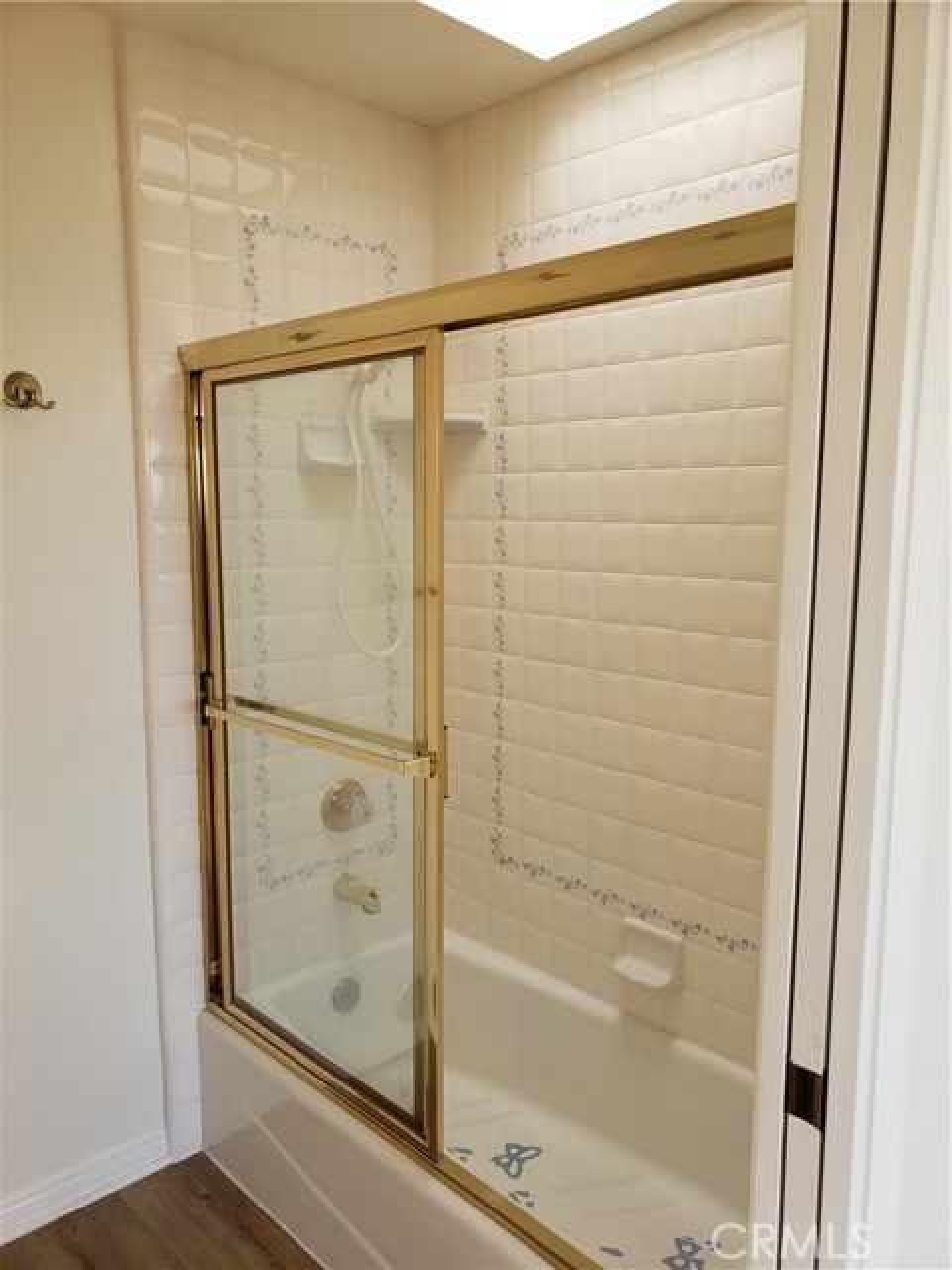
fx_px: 953
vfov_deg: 67.3
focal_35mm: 26
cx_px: 476
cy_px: 635
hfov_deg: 53.1
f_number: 2.4
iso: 50
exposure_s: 1/60
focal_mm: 4.3
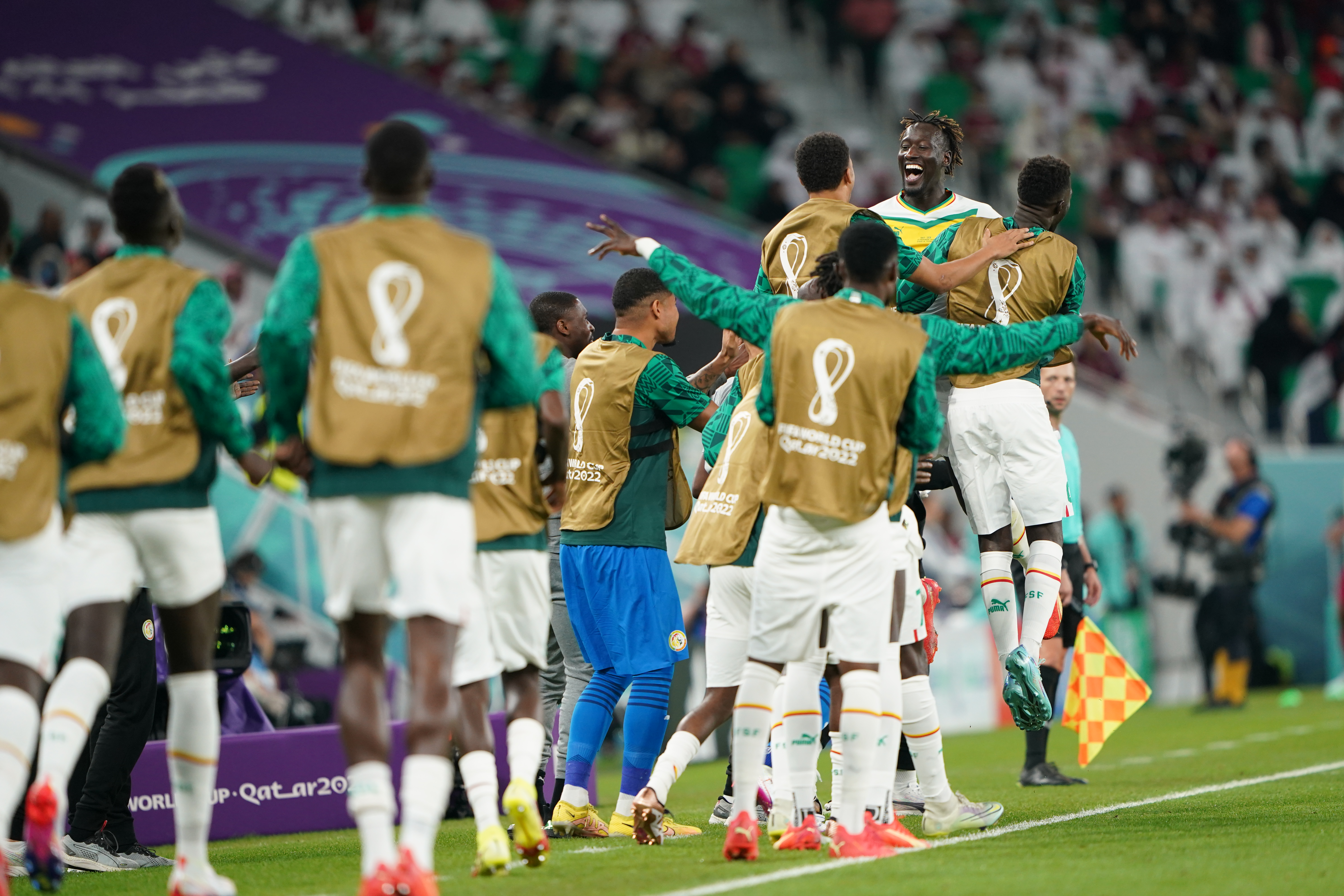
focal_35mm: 400
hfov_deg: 5.2
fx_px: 14932
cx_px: 672
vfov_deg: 3.4
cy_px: 448
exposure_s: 1/1250
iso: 1600
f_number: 2.8
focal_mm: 400
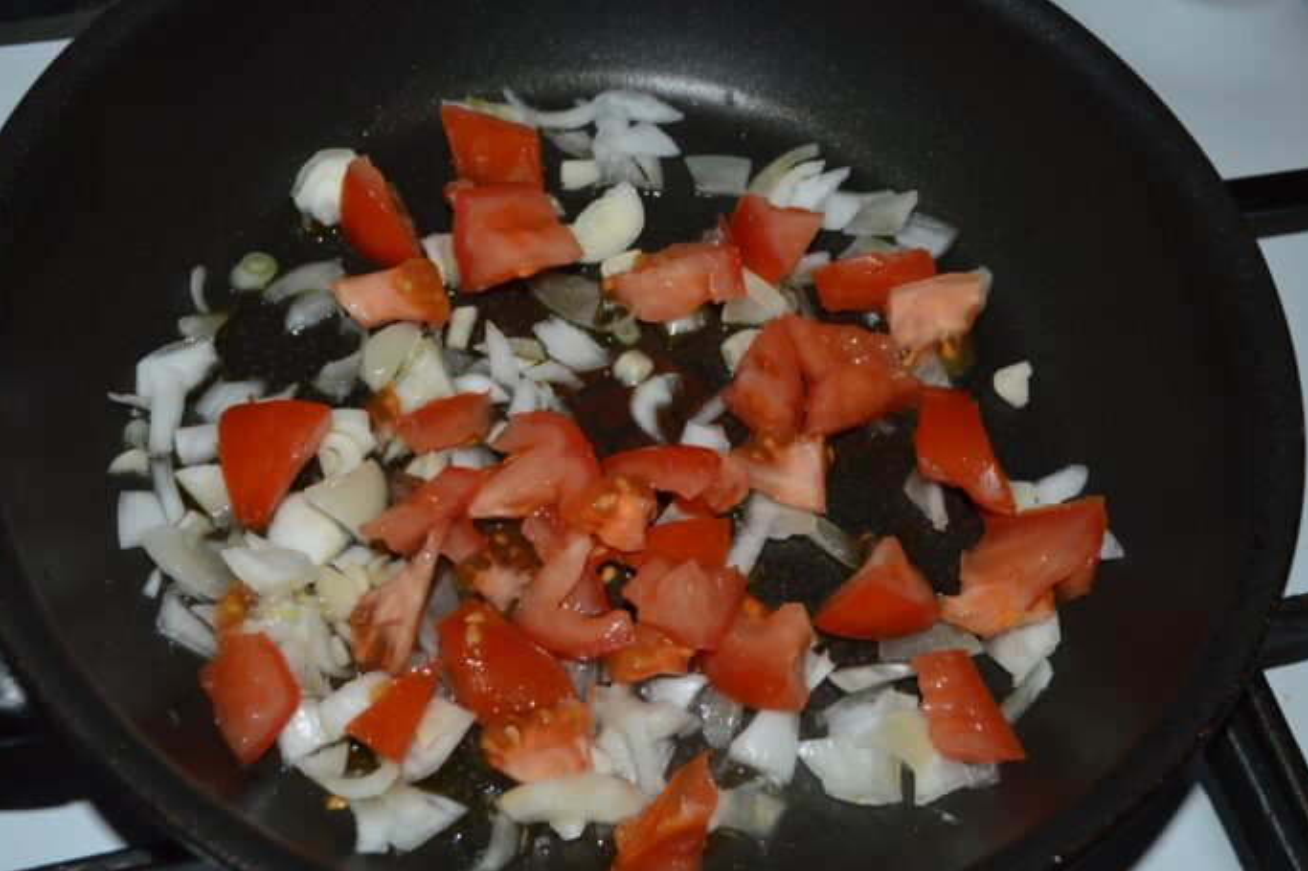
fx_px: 1562
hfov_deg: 45.4
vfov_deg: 31.2
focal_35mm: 43
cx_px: 653
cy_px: 443
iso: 100
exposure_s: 1/60
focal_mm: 28
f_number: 8
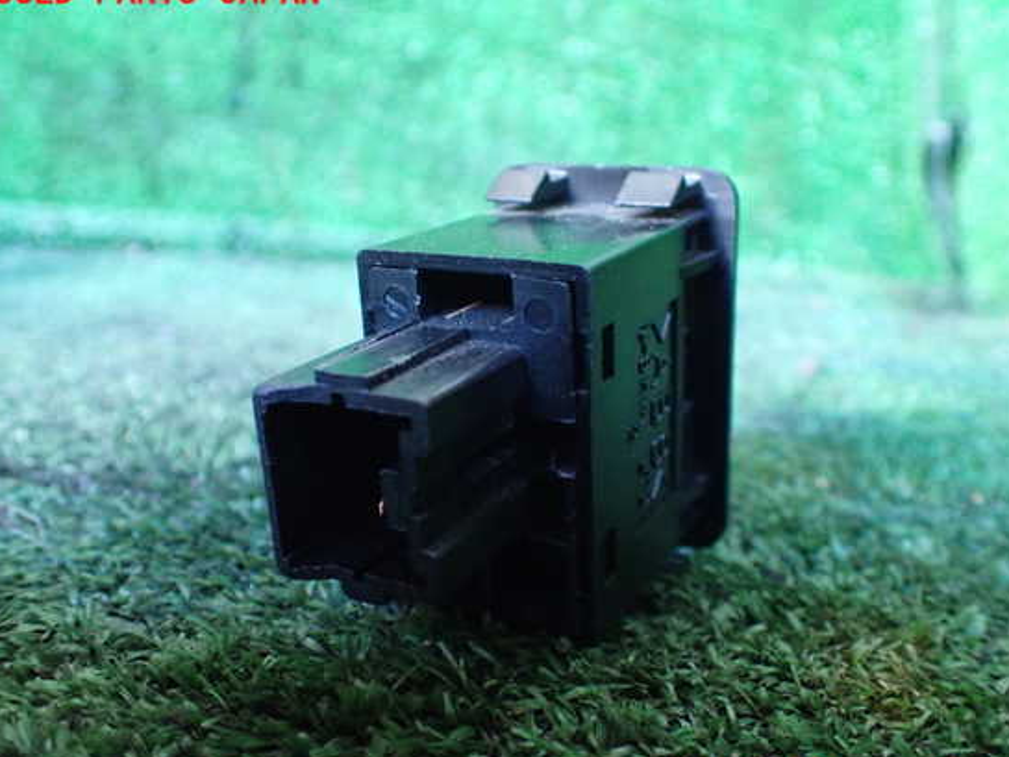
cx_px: 539
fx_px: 962
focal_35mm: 33
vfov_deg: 43.0
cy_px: 385
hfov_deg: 55.3
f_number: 2.3
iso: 1000
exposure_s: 1/30
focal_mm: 5.4
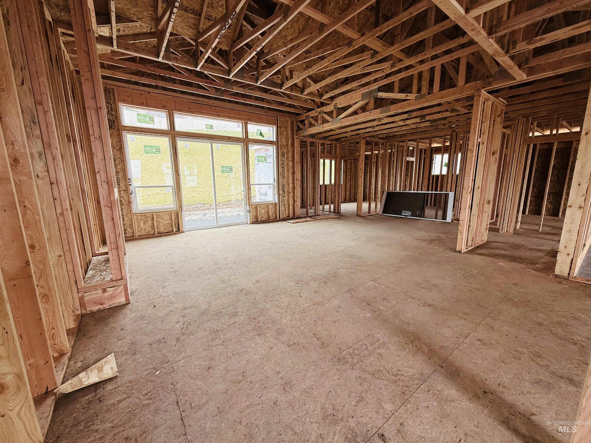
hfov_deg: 102.1
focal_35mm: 14
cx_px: 296
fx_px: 239
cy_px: 222
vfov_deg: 85.7
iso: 64
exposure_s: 1/124
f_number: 2.2
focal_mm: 2.22
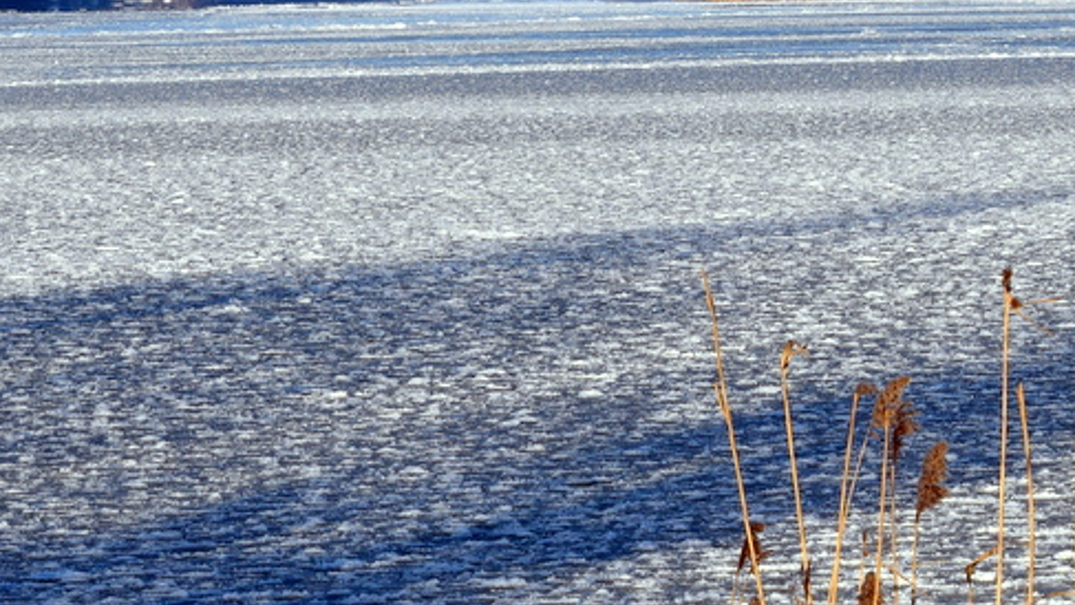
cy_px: 383
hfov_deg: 15.1
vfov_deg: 8.6
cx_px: 731
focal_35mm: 142
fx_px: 4044
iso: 360
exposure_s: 1/500
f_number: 11
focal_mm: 55
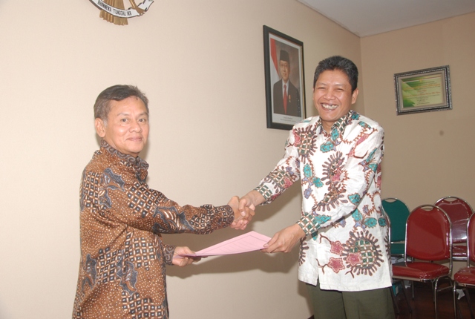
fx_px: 476
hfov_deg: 53.0
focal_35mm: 36
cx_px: 238
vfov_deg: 37.1
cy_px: 160
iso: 500
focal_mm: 24
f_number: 6.3
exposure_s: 1/60
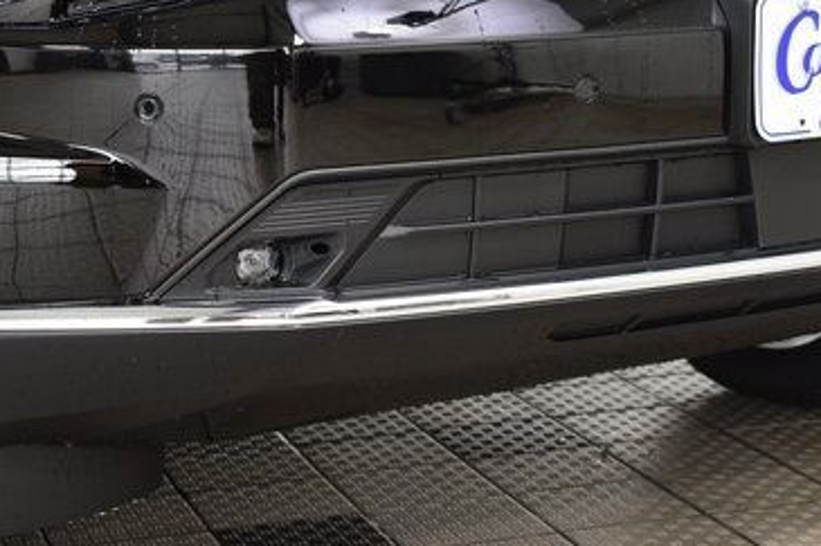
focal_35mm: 100
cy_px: 136
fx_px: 2279
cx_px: 553
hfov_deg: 20.3
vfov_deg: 13.6
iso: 1600
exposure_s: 1/60
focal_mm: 38
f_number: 4
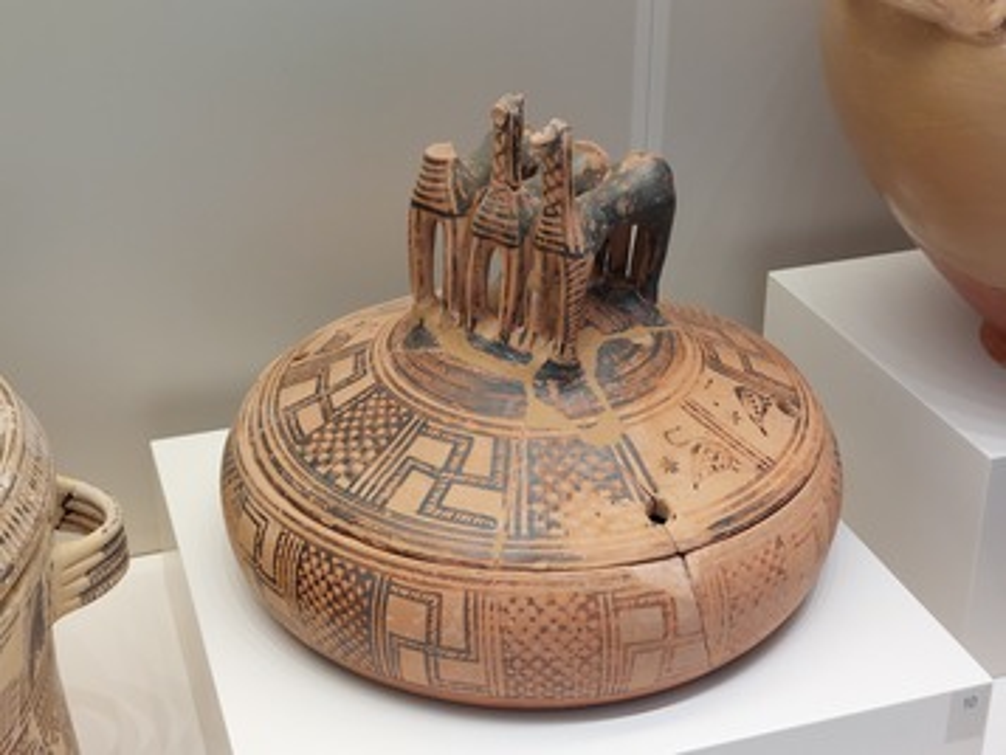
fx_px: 727
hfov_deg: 69.4
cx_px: 503
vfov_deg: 54.9
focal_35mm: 25
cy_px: 378
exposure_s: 1/50
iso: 125
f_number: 1.8
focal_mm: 5.23
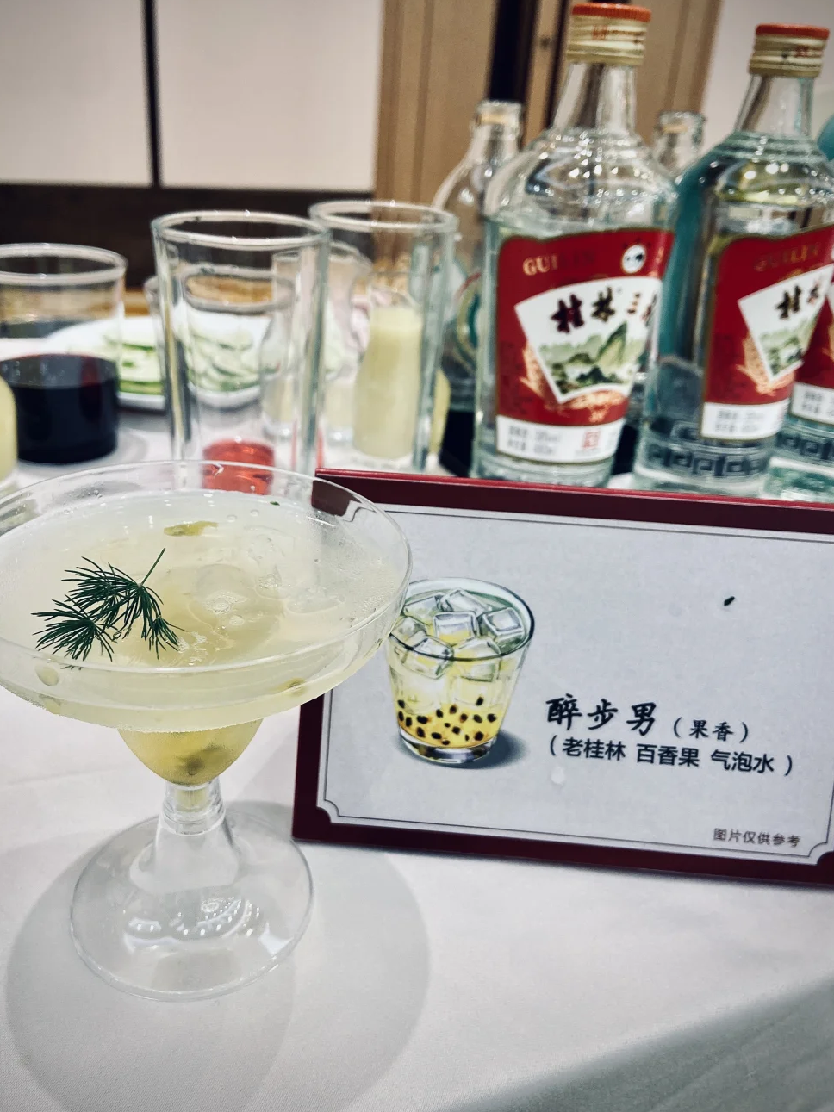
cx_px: 374
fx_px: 932
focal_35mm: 29
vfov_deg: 61.7
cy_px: 542
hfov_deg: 48.1
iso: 100
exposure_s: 1/100
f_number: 1.8
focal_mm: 4.25
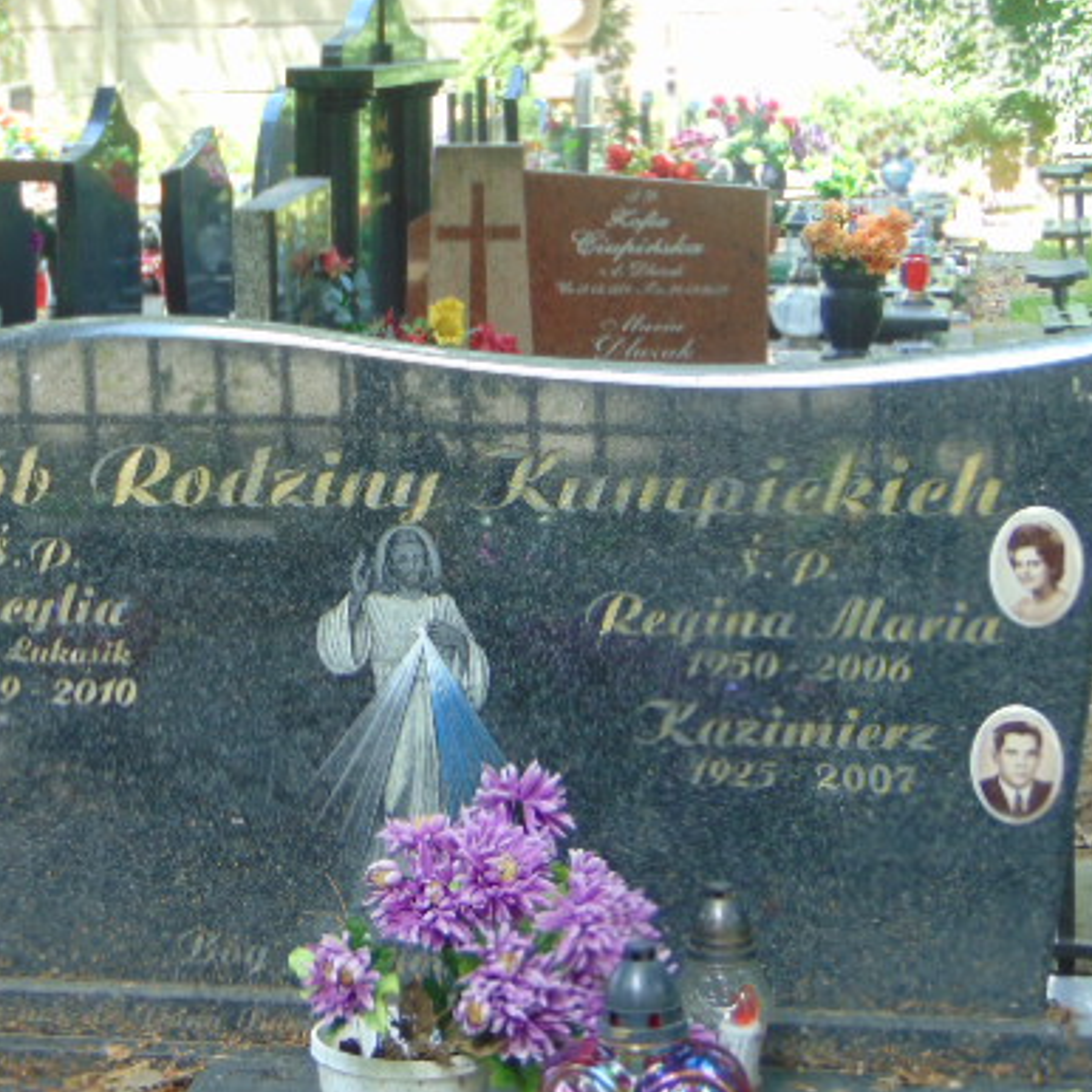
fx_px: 3712
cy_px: 509
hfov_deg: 16.7
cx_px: 342
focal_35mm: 104
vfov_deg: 16.7
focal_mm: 12.8
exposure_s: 1/40
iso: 80
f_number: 3.7
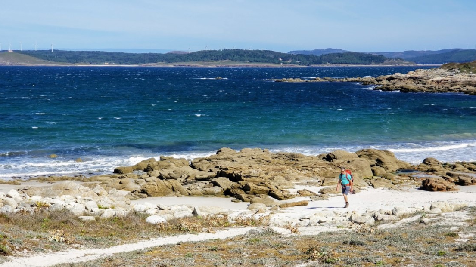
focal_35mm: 57
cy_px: 179
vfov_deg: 21.0
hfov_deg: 36.6
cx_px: 237
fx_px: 719
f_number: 2.4
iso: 25
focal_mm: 6
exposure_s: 1/1010
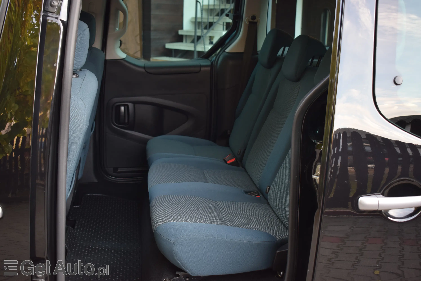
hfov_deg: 46.4
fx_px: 492
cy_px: 140
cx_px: 210
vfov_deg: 31.9
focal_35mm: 42
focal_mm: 28
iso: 500
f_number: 4.2
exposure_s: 1/60
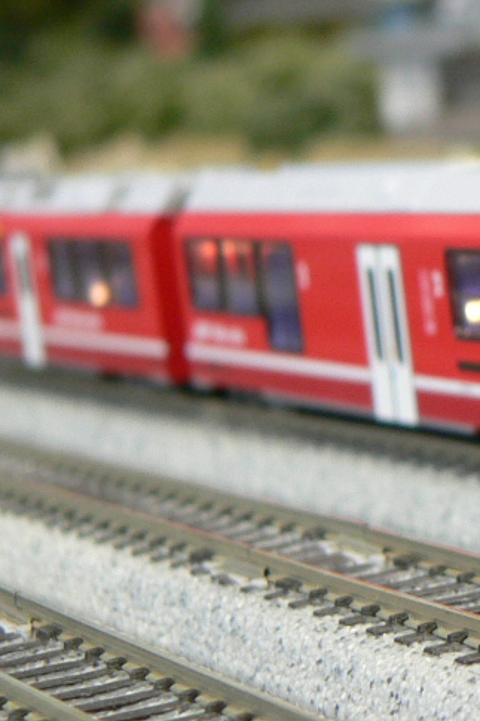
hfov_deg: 9.4
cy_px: 388
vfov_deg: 14.7
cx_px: 846
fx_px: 2802
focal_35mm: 140
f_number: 2.8
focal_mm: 8.5
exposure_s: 1/5
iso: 100
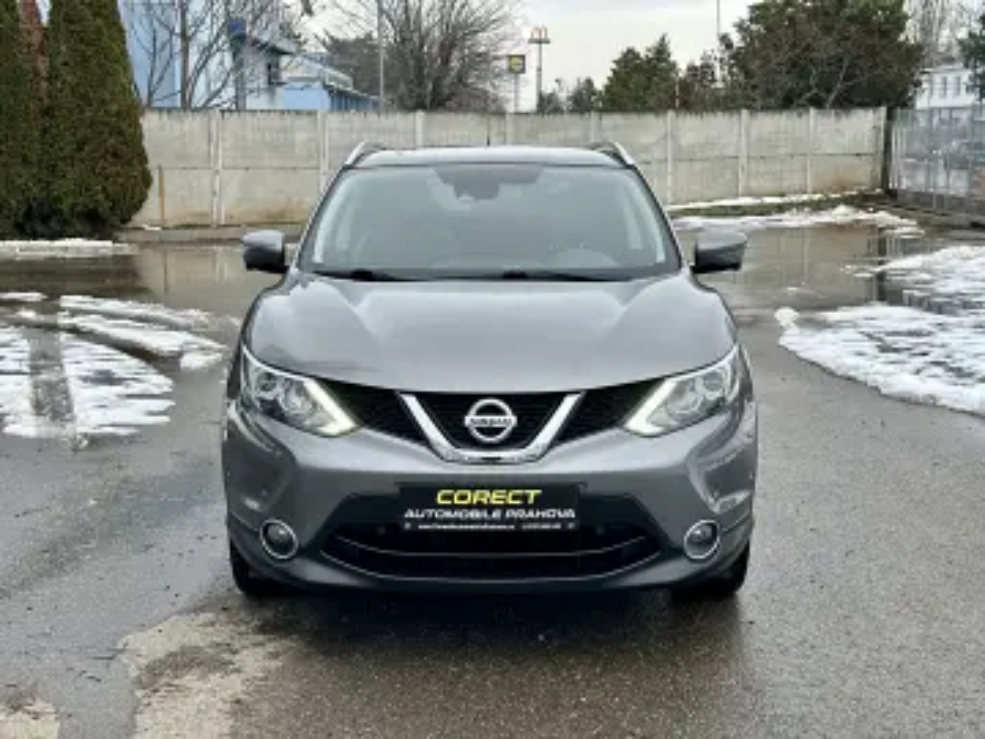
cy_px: 370
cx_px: 492
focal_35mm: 48
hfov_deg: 39.7
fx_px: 1366
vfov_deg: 30.3
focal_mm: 6.86
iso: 64
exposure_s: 1/791
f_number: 1.78
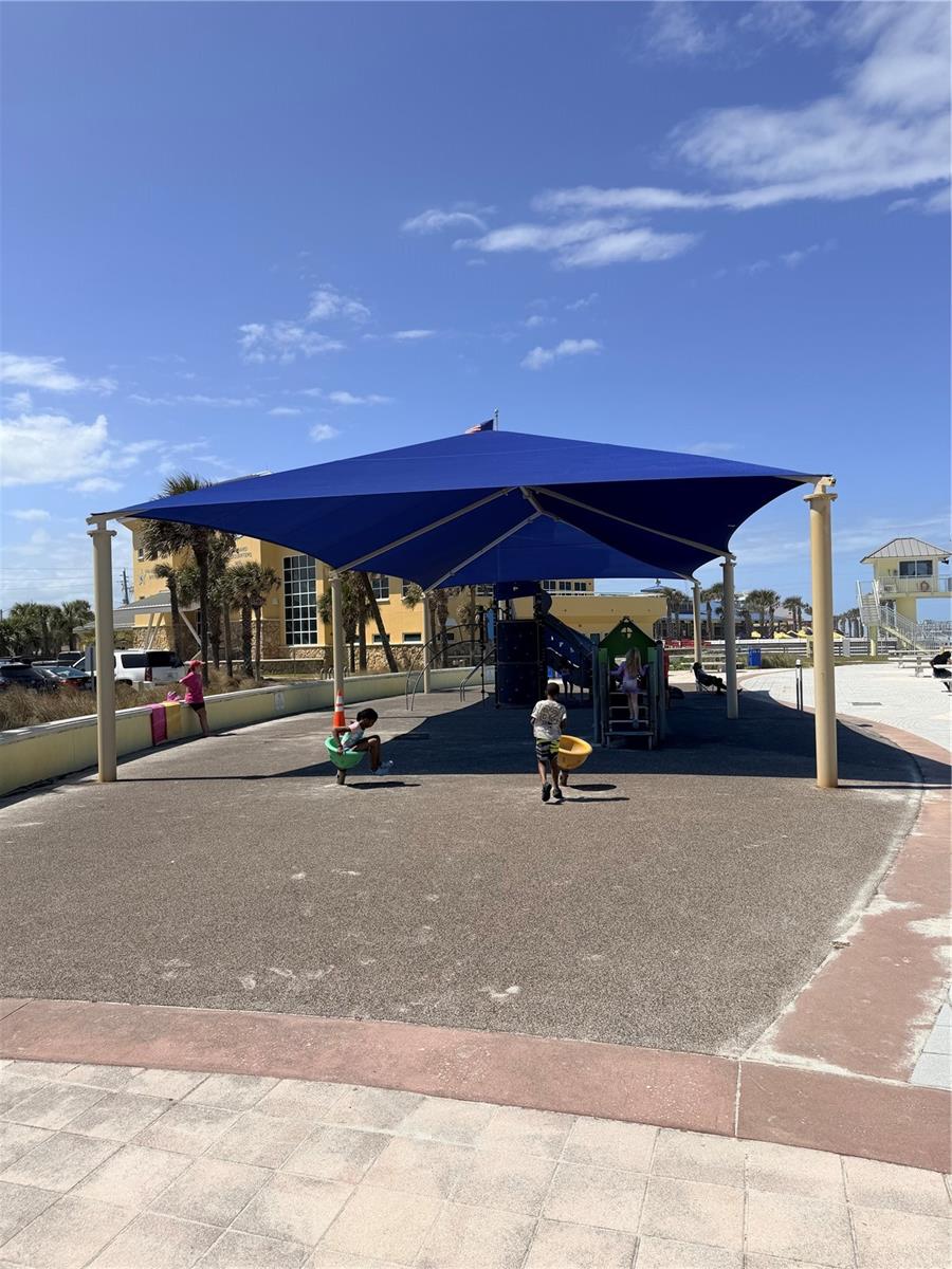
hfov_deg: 56.8
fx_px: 880
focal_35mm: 24
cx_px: 476
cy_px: 634
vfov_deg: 71.6
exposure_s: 1/7353
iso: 80
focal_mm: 6.76
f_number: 1.78
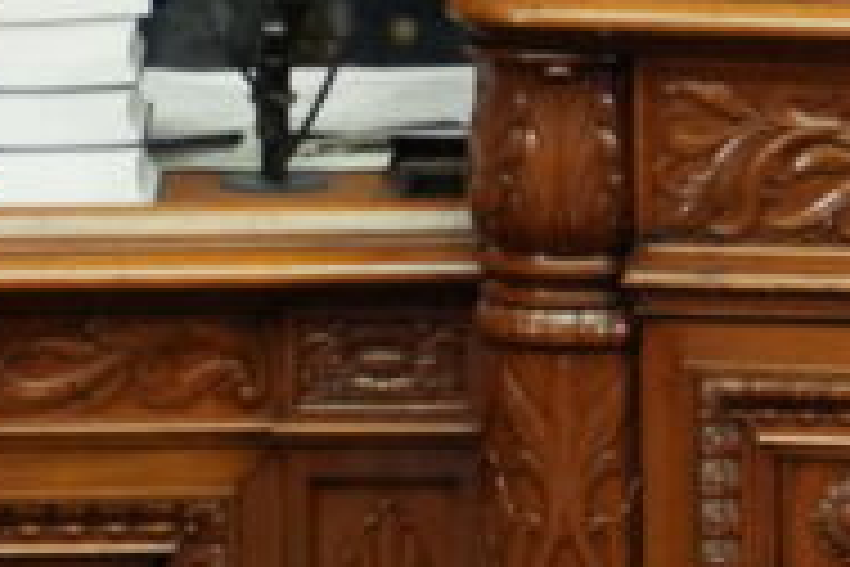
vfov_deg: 1.1
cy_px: 716
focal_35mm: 1218
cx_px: 1660
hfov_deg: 1.7
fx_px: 28756
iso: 6400
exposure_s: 1/100
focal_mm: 200
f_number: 5.6
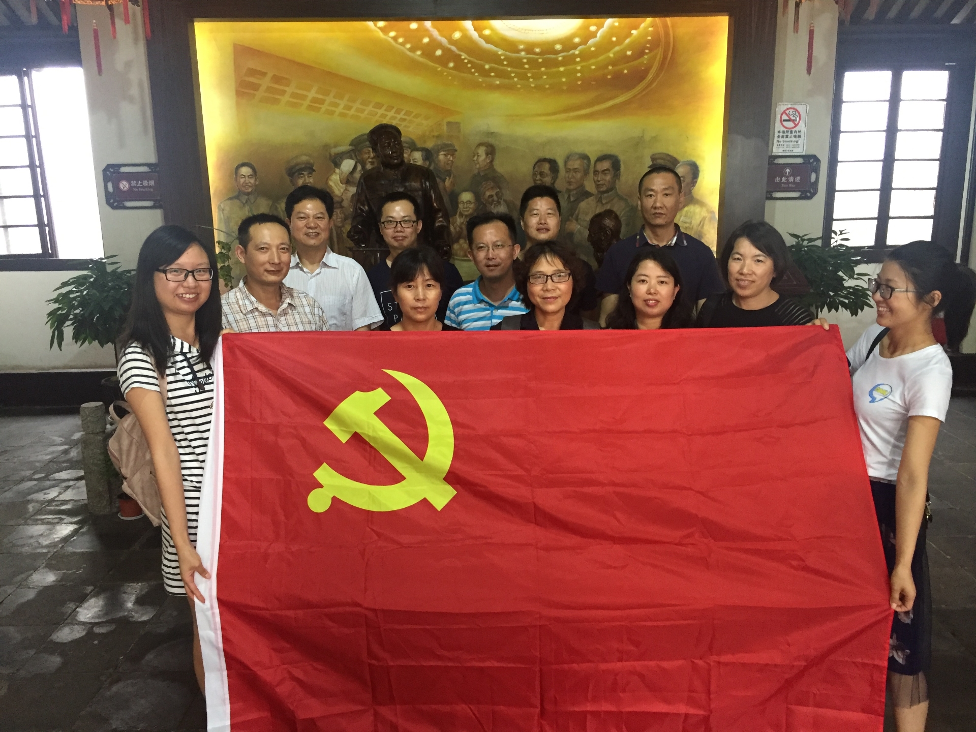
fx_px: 818
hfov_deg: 61.7
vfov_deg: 48.2
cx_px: 488
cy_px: 366
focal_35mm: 29
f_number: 2.2
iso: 250
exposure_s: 1/20
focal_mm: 4.15
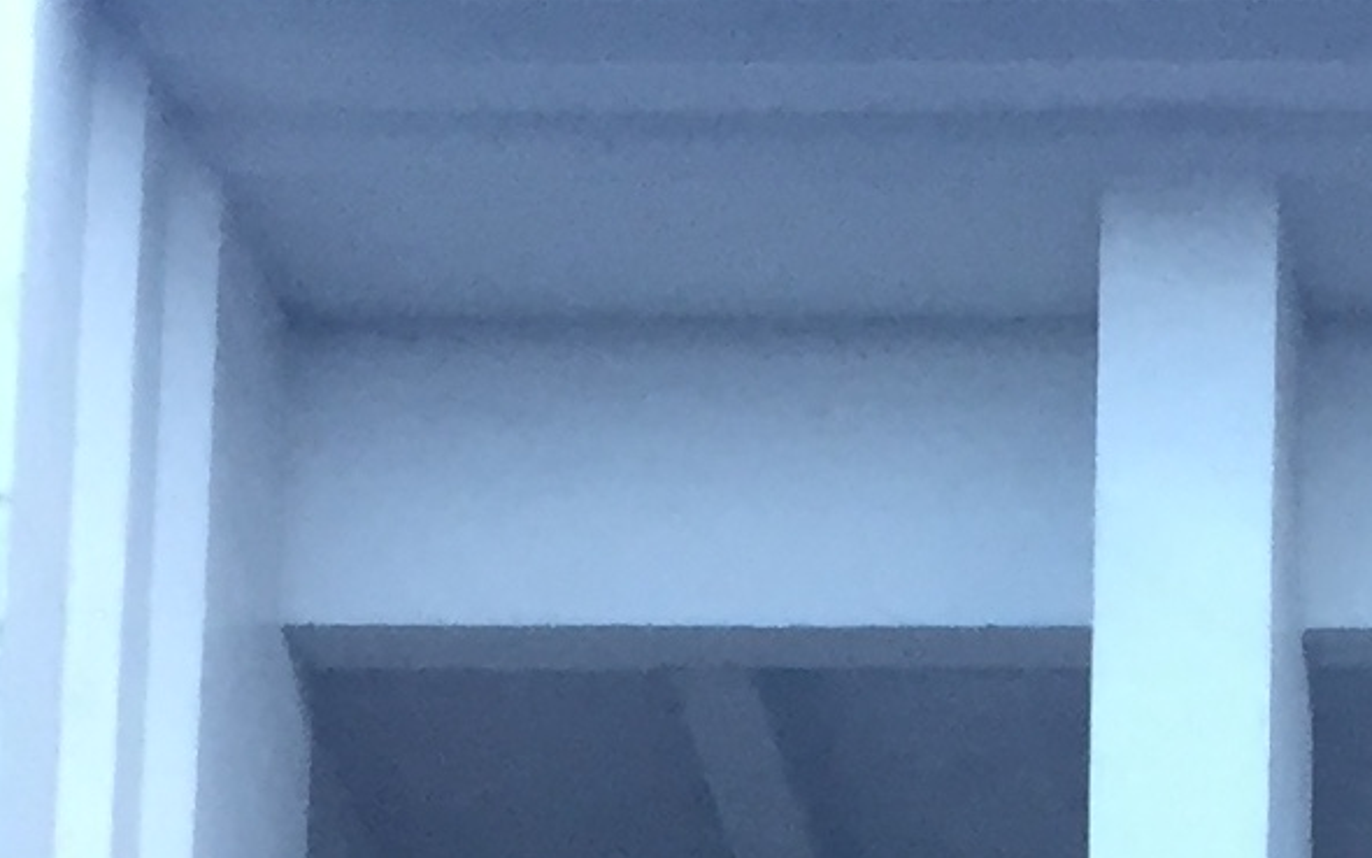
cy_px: 2355
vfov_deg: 7.1
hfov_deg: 12.0
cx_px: 1653
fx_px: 6358
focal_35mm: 170
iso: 80
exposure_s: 1/30
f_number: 2.2
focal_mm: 4.15
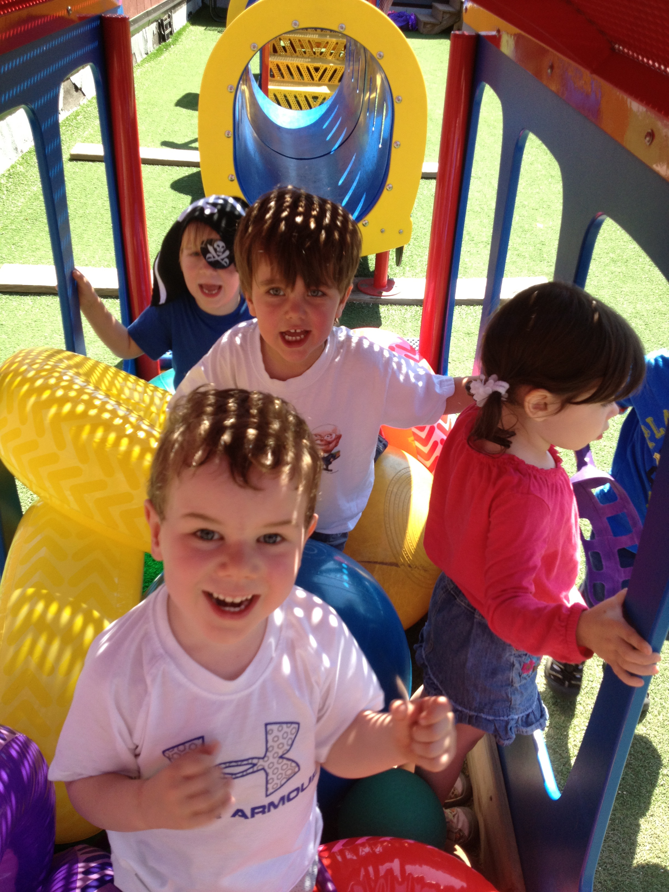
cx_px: 334
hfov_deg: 40.7
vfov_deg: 52.6
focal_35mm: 35
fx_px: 902
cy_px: 446
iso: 50
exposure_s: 1/227
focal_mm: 4.28
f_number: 2.4
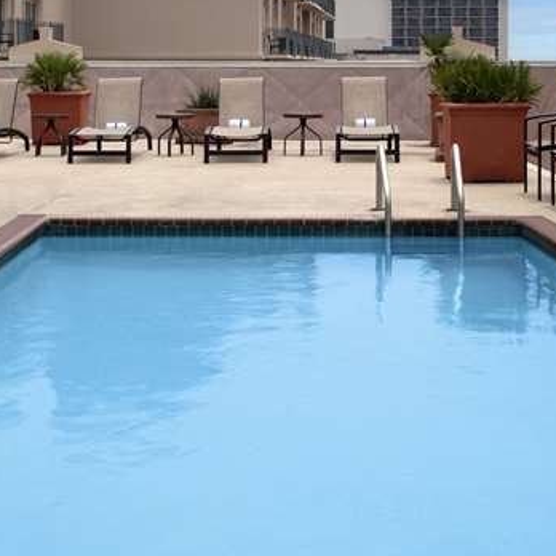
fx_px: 1272
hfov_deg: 24.7
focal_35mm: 70
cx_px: 272
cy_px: 220
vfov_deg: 24.6
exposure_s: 1/160
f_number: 11
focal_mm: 28
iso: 50
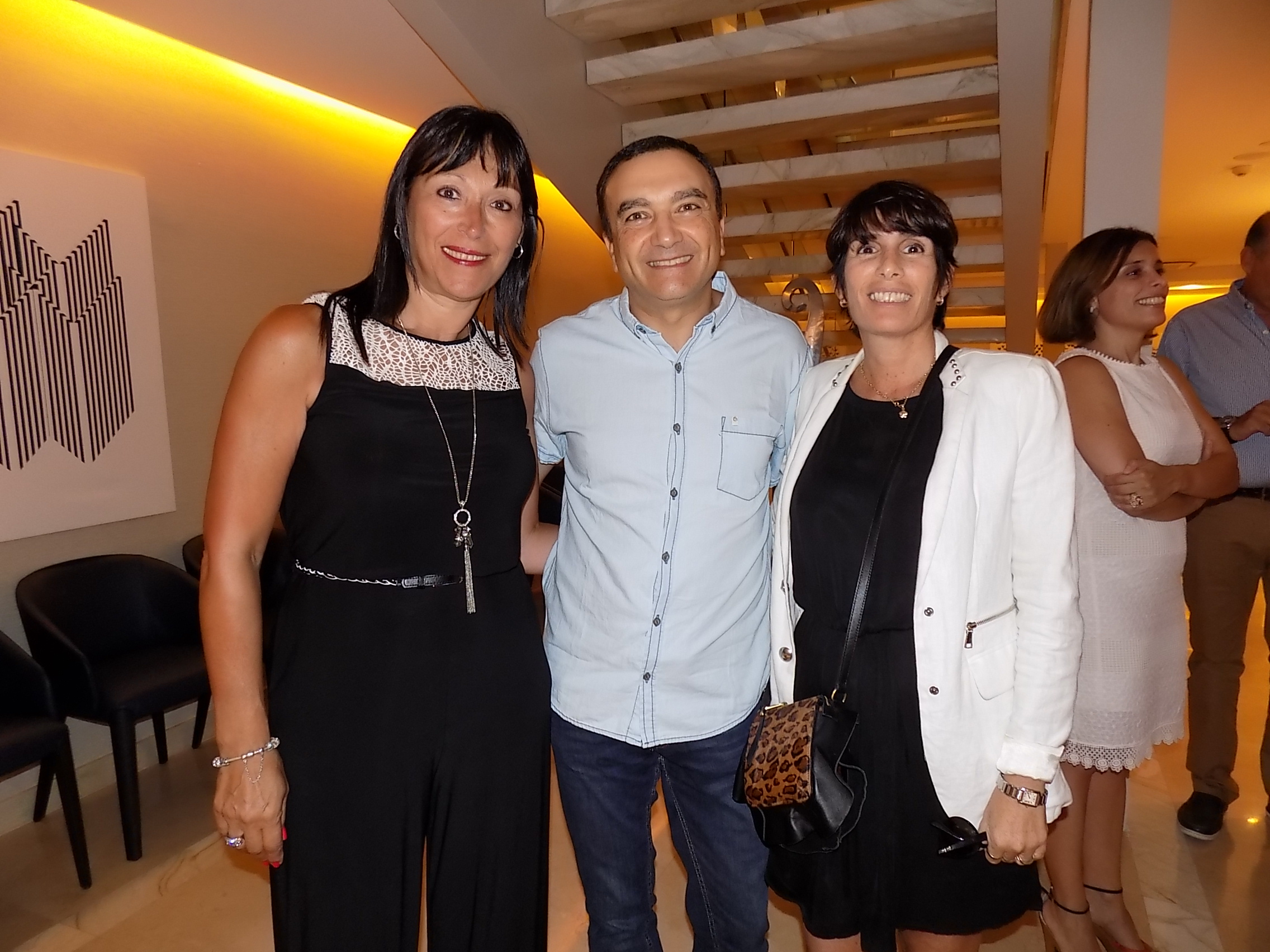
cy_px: 476
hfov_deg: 73.9
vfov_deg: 58.9
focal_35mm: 23
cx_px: 635
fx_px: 844
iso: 200
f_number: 3.1
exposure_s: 1/30
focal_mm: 4
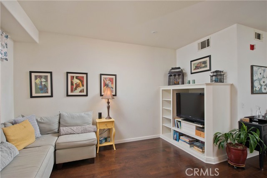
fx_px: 134
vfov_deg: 67.4
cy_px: 89
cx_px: 134
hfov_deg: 90.0
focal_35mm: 18
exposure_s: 1/200
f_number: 5
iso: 400
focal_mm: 18
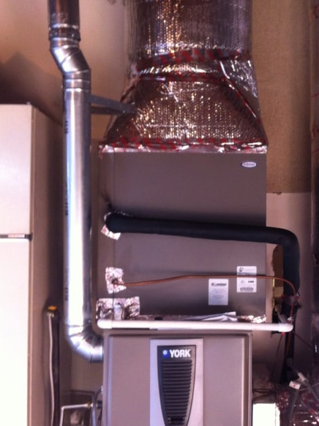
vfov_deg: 32.2
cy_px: 213
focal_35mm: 60
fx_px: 739
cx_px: 264
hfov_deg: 23.9
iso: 125
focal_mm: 3.85
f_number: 2.8
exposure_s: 1/15
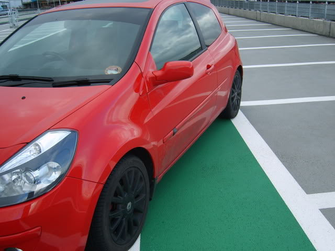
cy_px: 126
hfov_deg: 52.6
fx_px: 339
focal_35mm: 35
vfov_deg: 40.7
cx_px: 168
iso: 50
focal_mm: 7.4
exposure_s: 1/250
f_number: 2.8
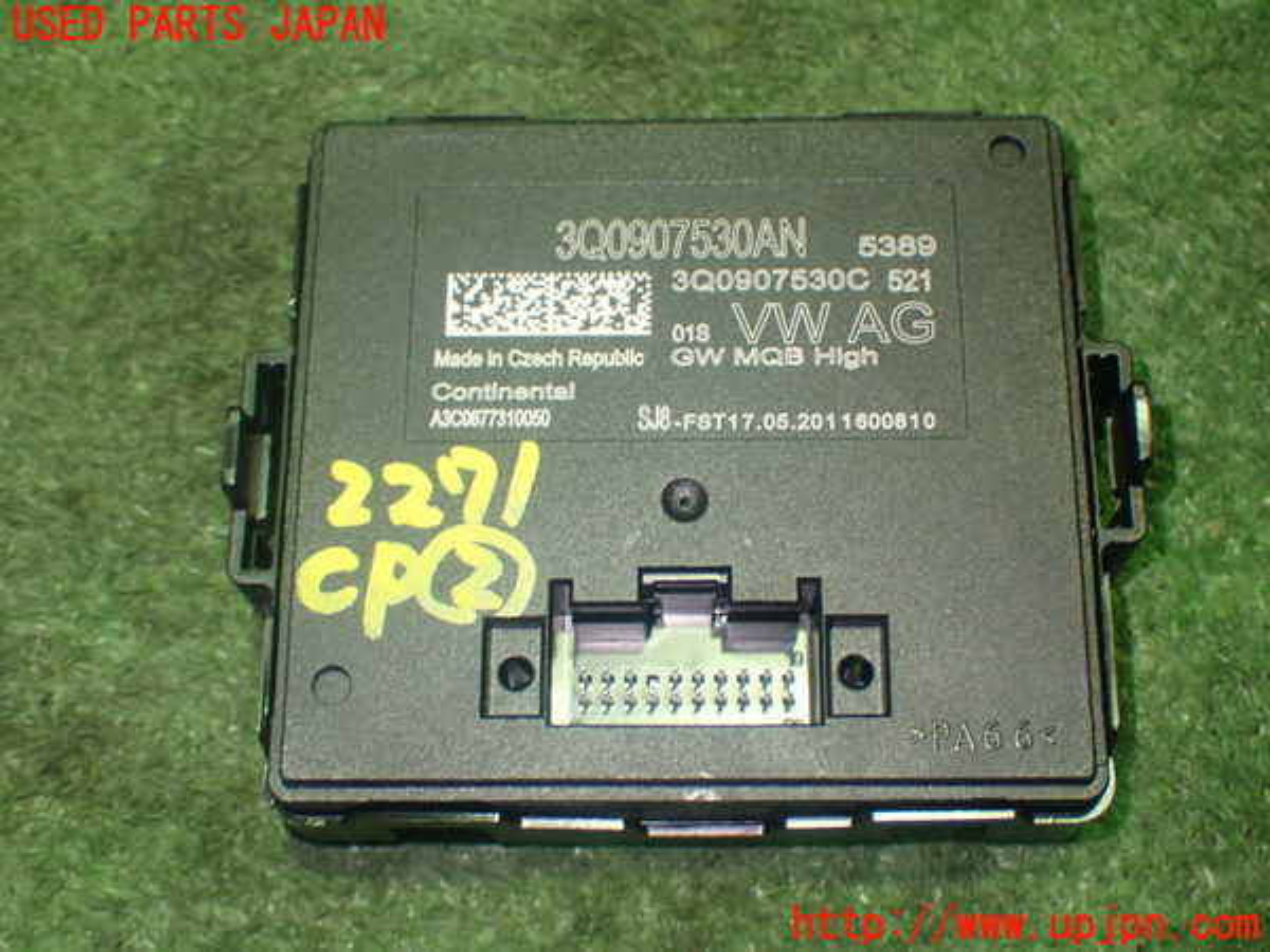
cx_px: 635
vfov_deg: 29.1
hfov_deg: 38.2
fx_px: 1834
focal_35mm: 50
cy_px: 476
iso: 800
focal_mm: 9.01
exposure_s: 1/30
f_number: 3.2
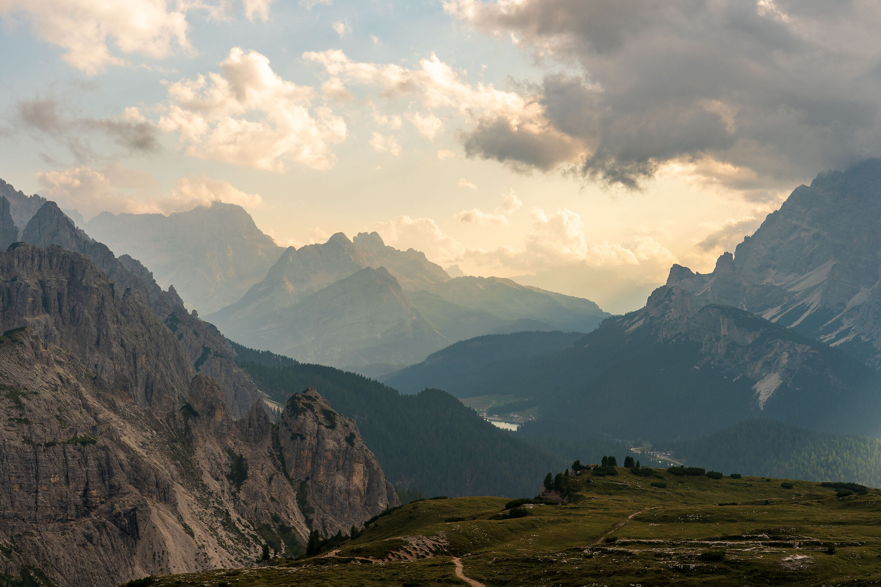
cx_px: 440
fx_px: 1126
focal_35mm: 46
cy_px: 294
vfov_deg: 29.2
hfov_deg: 42.7
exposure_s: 1/640
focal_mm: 46
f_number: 7.1
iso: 100
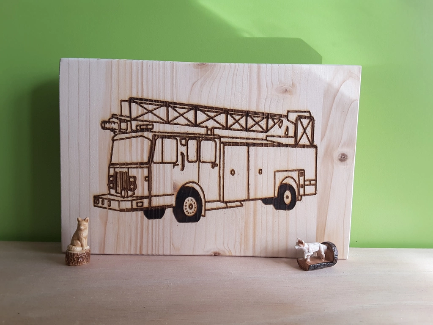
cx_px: 216
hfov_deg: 58.4
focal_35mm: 31
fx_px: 388
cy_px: 162
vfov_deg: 45.4
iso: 50
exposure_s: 1/100
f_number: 1.9
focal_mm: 2.9
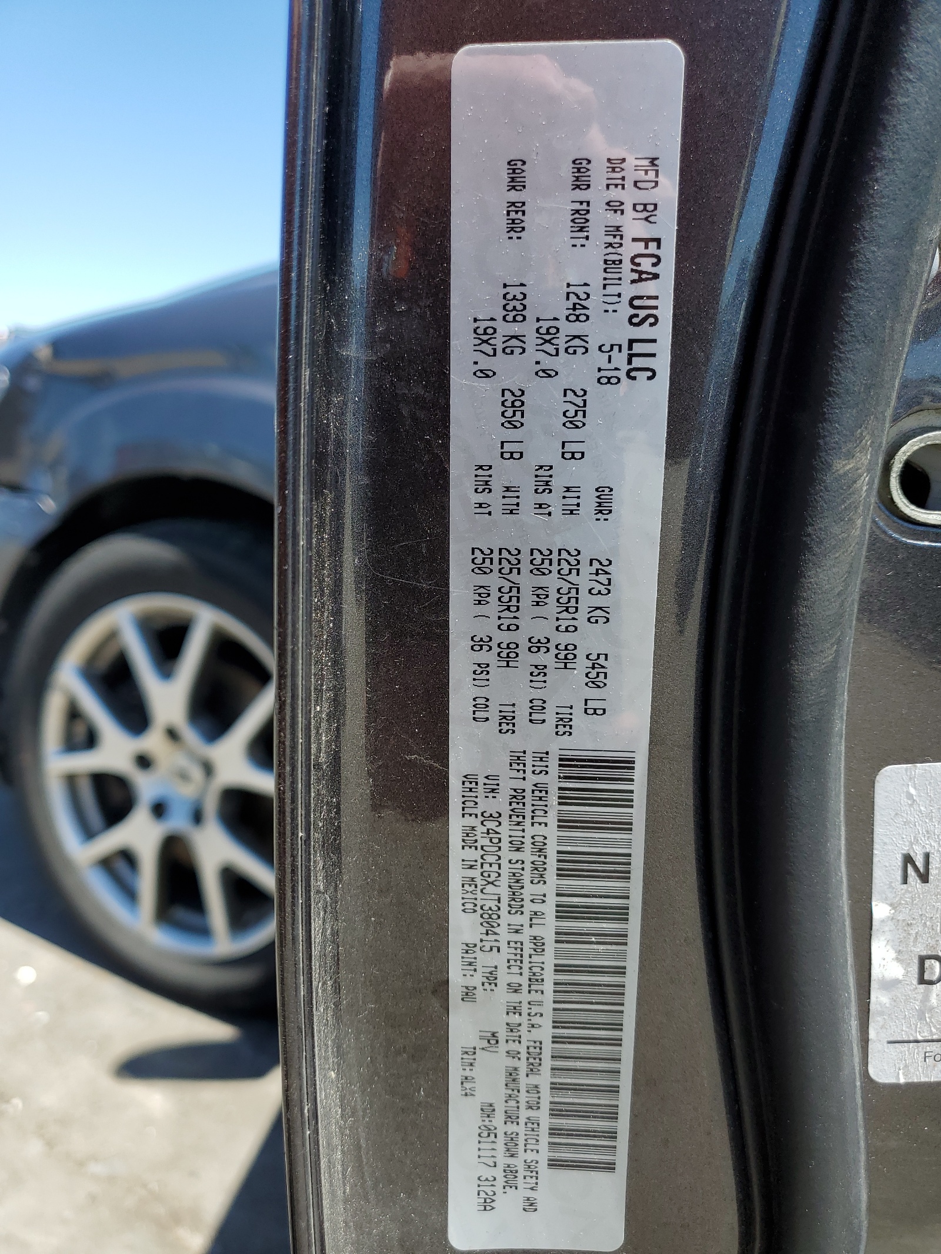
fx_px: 942
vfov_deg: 67.3
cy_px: 627
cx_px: 470
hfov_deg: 53.1
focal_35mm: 26
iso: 50
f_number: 1.5
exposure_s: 1/1111
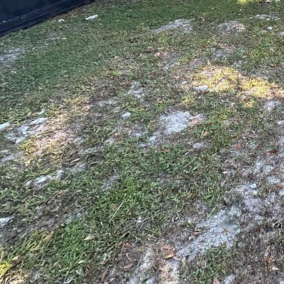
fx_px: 297
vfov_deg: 46.3
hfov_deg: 38.1
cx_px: 341
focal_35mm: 32
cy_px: 30
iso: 160
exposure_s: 1/99
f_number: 2.2
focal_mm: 2.22
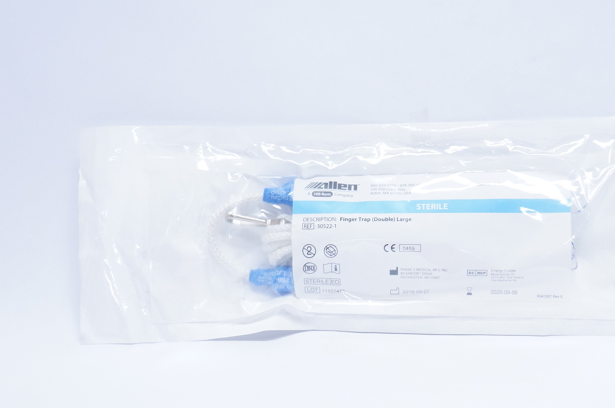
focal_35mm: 53
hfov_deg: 37.4
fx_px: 899
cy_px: 242
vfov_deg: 25.6
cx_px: 406
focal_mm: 25
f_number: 4.5
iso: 1600
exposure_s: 1/160
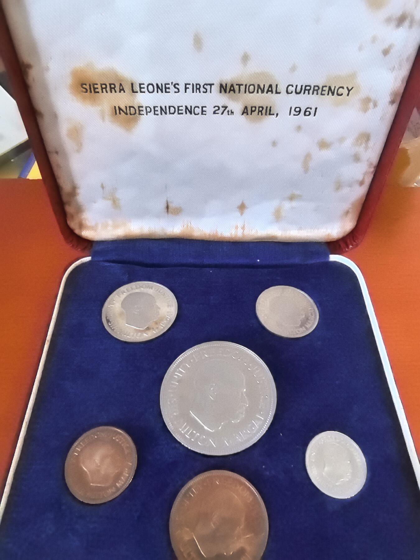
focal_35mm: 24
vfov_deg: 71.6
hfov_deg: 56.8
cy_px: 280
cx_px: 210
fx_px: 388
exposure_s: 1/25
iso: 640
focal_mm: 1.68
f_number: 2.2
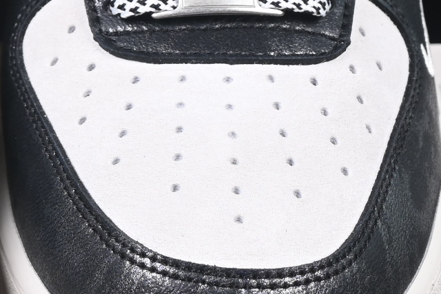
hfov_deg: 6.3
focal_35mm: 326
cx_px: -26
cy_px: 63
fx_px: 3994
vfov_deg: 4.2
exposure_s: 1/60
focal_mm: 50
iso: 160
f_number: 7.1
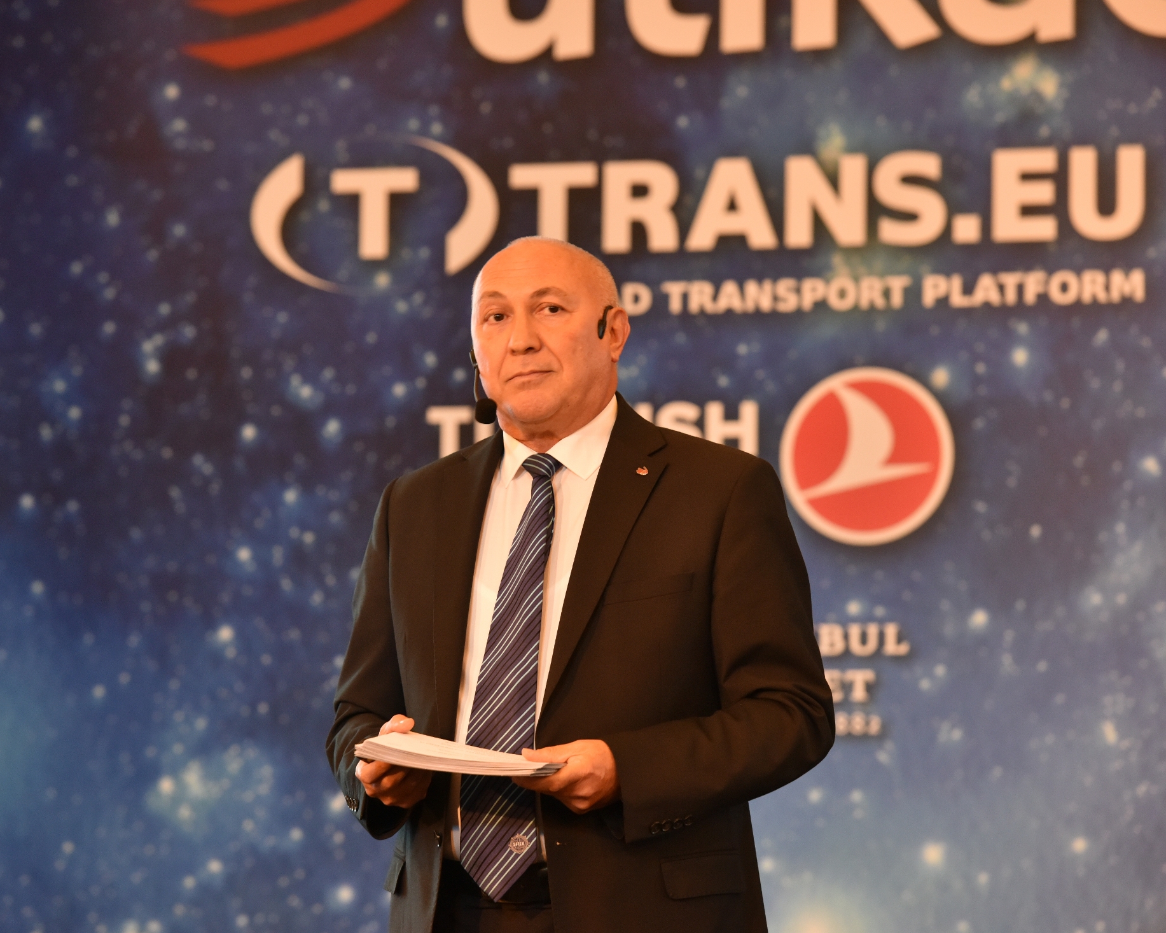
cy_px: 468
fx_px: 6245
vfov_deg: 8.5
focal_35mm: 181
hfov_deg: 10.7
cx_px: 529
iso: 2000
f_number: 5
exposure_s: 1/125
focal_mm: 160
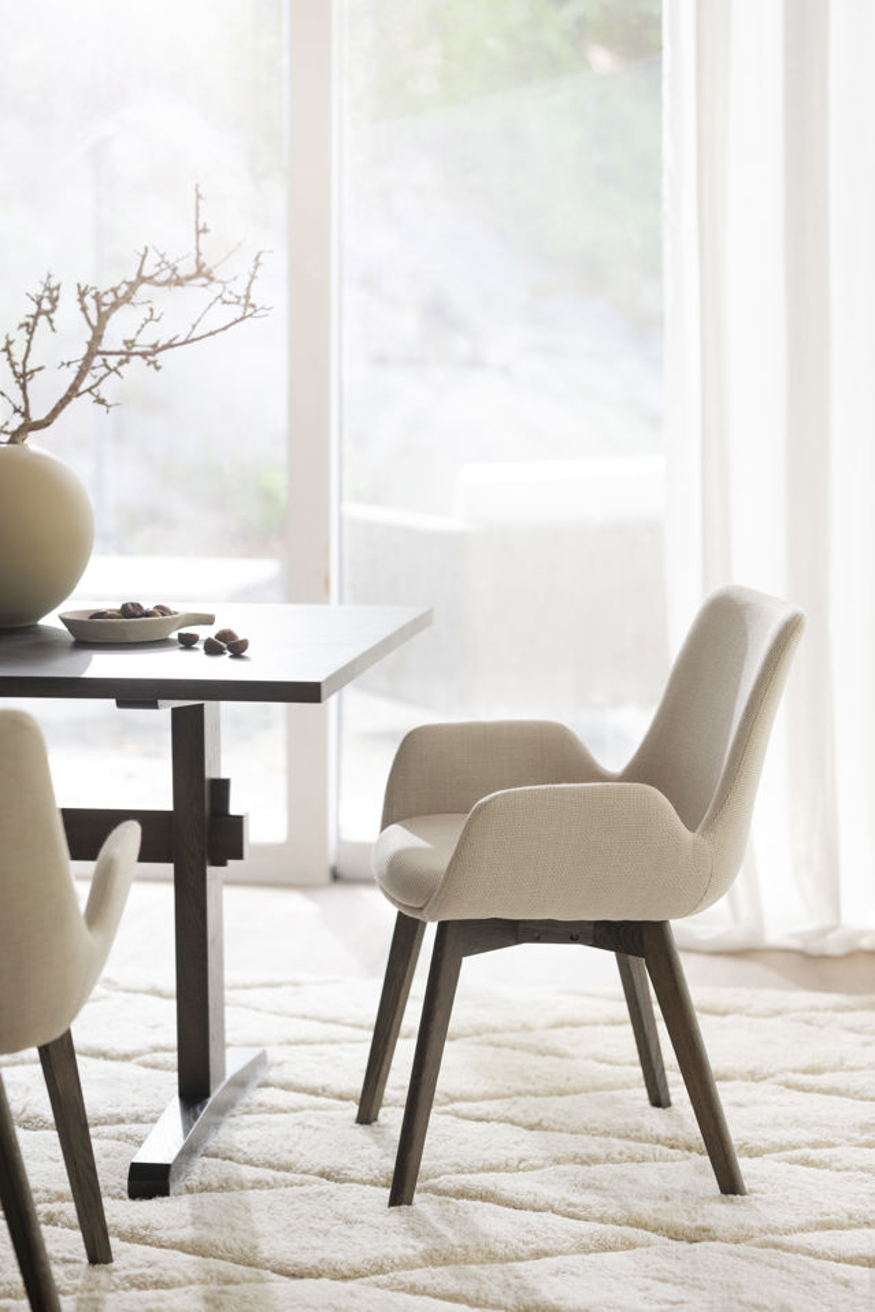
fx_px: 3098
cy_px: 656
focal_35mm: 85
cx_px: 438
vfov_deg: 23.9
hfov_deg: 16.1
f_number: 2.5
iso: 250
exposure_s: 1/125
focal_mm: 85
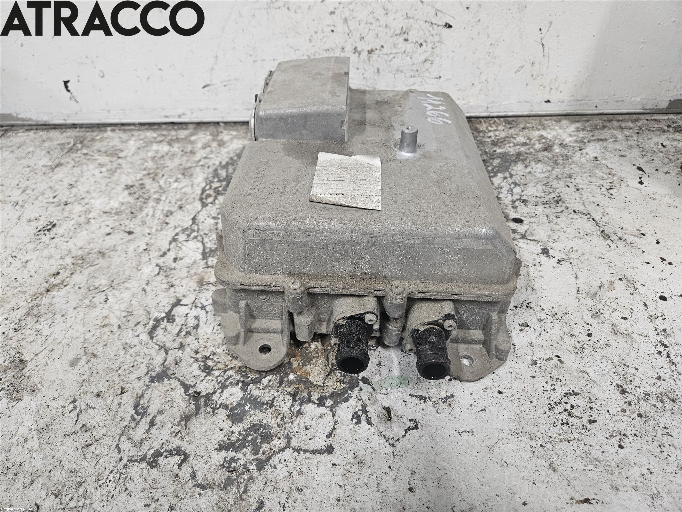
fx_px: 453
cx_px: 341
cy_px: 256
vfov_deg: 58.9
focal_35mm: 23
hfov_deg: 73.9
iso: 320
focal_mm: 5.4
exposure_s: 1/100
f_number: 1.8
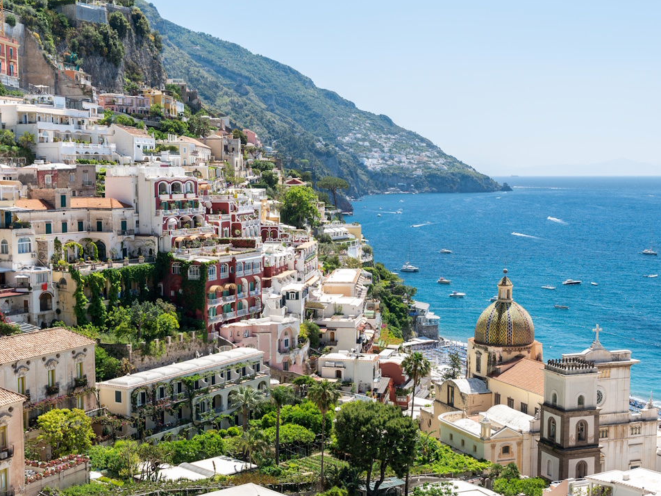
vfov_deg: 27.5
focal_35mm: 53
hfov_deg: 36.1
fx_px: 1012
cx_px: 289
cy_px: 295
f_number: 6.3
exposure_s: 1/100
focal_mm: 35
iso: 100
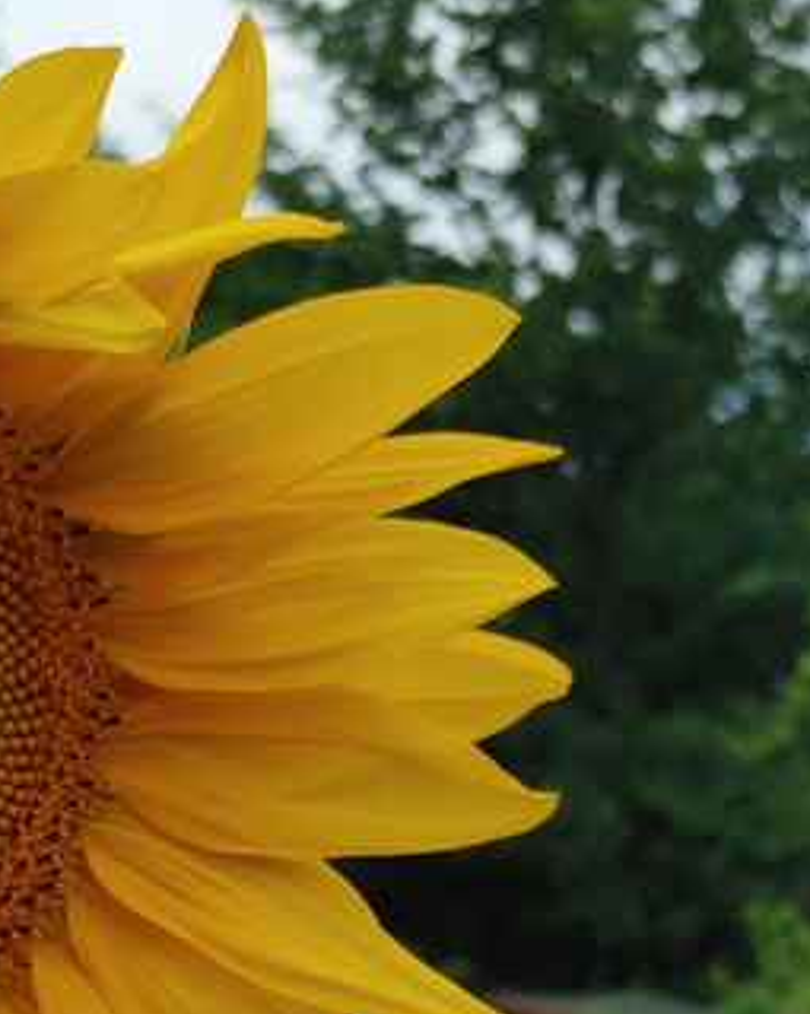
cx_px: 54
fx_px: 3628
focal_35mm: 121
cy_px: 772
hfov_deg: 12.6
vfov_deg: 15.8
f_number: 1.8
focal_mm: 4.81
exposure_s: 1/442
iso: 50
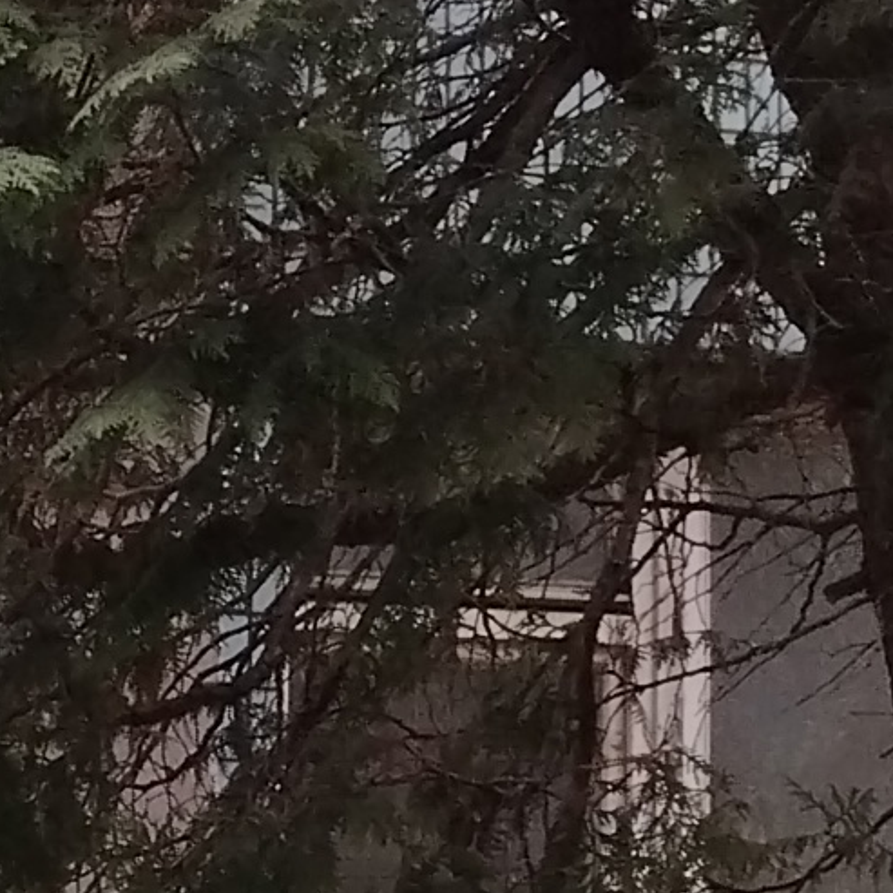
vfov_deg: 9.8
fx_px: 5020
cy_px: 1375
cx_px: -893
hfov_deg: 9.5
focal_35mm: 172
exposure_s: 1/50
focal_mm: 5.25
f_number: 1.75
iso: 309
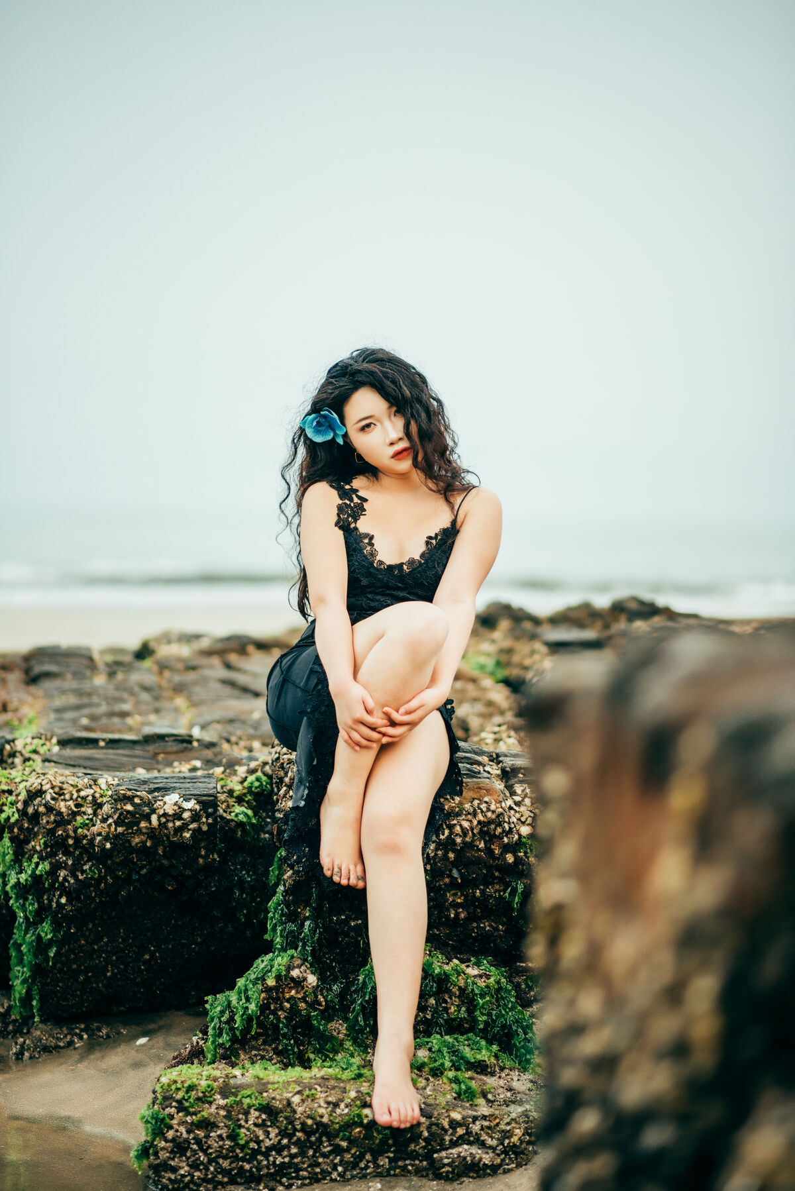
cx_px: 398
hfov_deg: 16.1
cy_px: 596
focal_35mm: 85
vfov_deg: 23.9
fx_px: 2813
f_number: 1.8
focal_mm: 85
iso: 320
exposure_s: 1/800
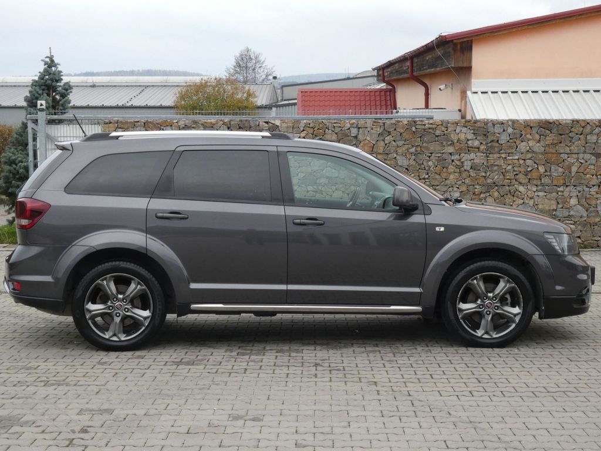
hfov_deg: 30.7
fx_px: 1094
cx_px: 300
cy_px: 226
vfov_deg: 23.3
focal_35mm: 63
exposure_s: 1/80
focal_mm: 11.3
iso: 200
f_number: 5.6
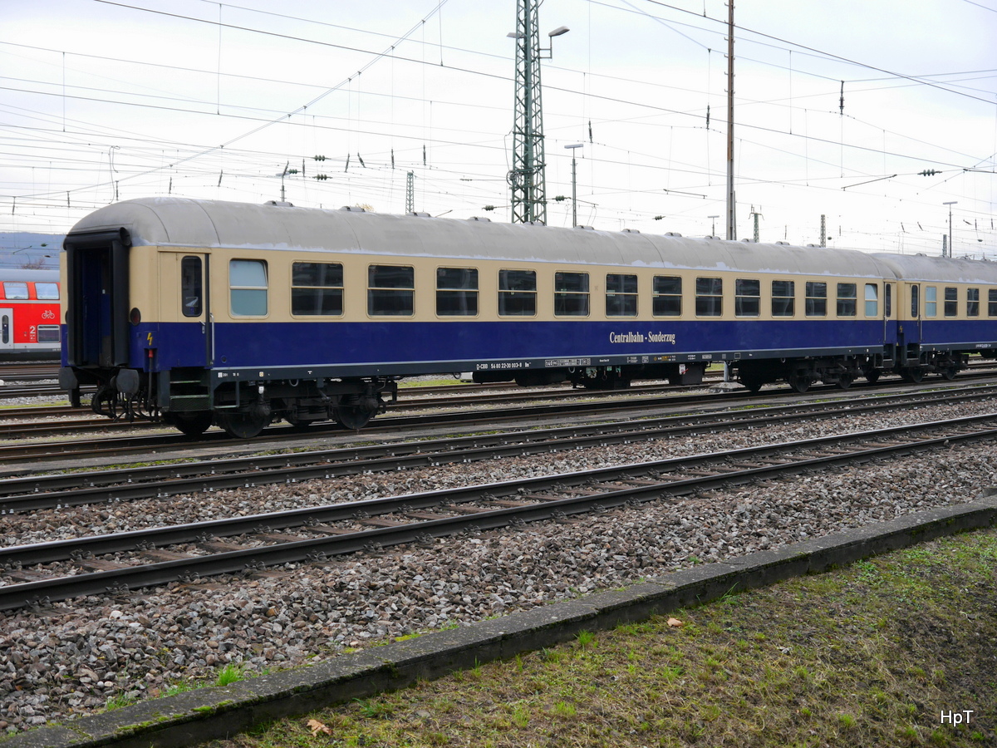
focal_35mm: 50
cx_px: 498
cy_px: 374
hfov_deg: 38.2
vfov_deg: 29.1
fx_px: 1440
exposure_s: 1/125
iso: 160
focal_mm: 25
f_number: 5
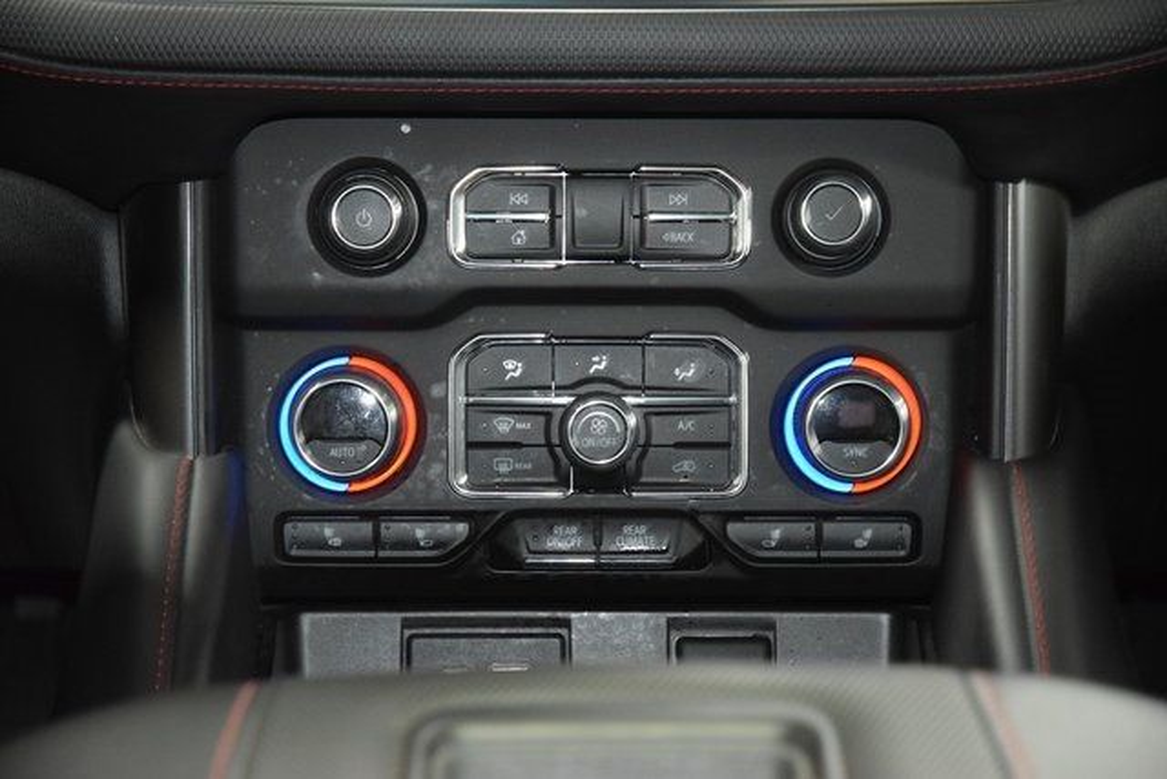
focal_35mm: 105
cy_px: 390
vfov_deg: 13.0
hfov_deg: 19.5
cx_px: 584
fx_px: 3404
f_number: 4.5
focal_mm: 70
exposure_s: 1/20
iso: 3200
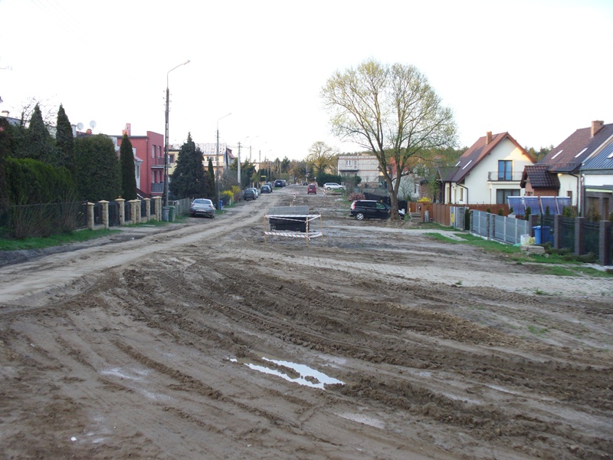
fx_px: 850
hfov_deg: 39.7
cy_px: 230
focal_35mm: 48
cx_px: 306
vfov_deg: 30.3
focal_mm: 7.9
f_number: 3
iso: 100
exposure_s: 1/100
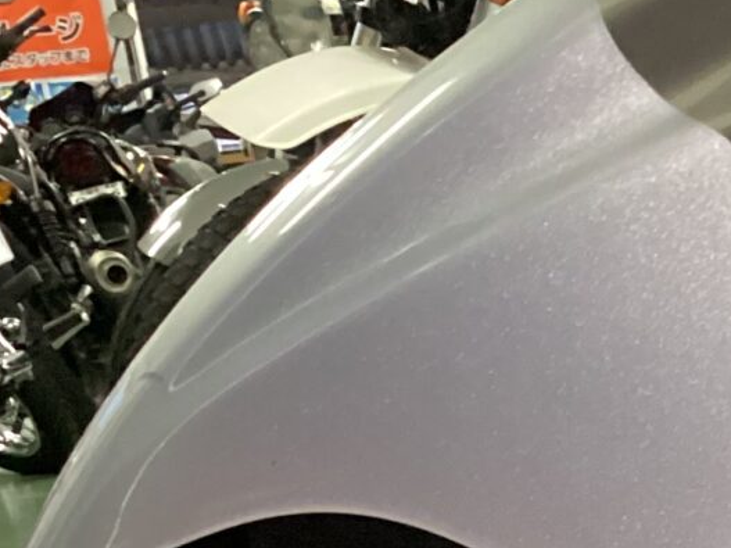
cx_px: 1076
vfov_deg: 12.2
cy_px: 925
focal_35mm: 113
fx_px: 2386
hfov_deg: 16.0
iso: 400
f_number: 2.4
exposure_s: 1/40
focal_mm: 3.3
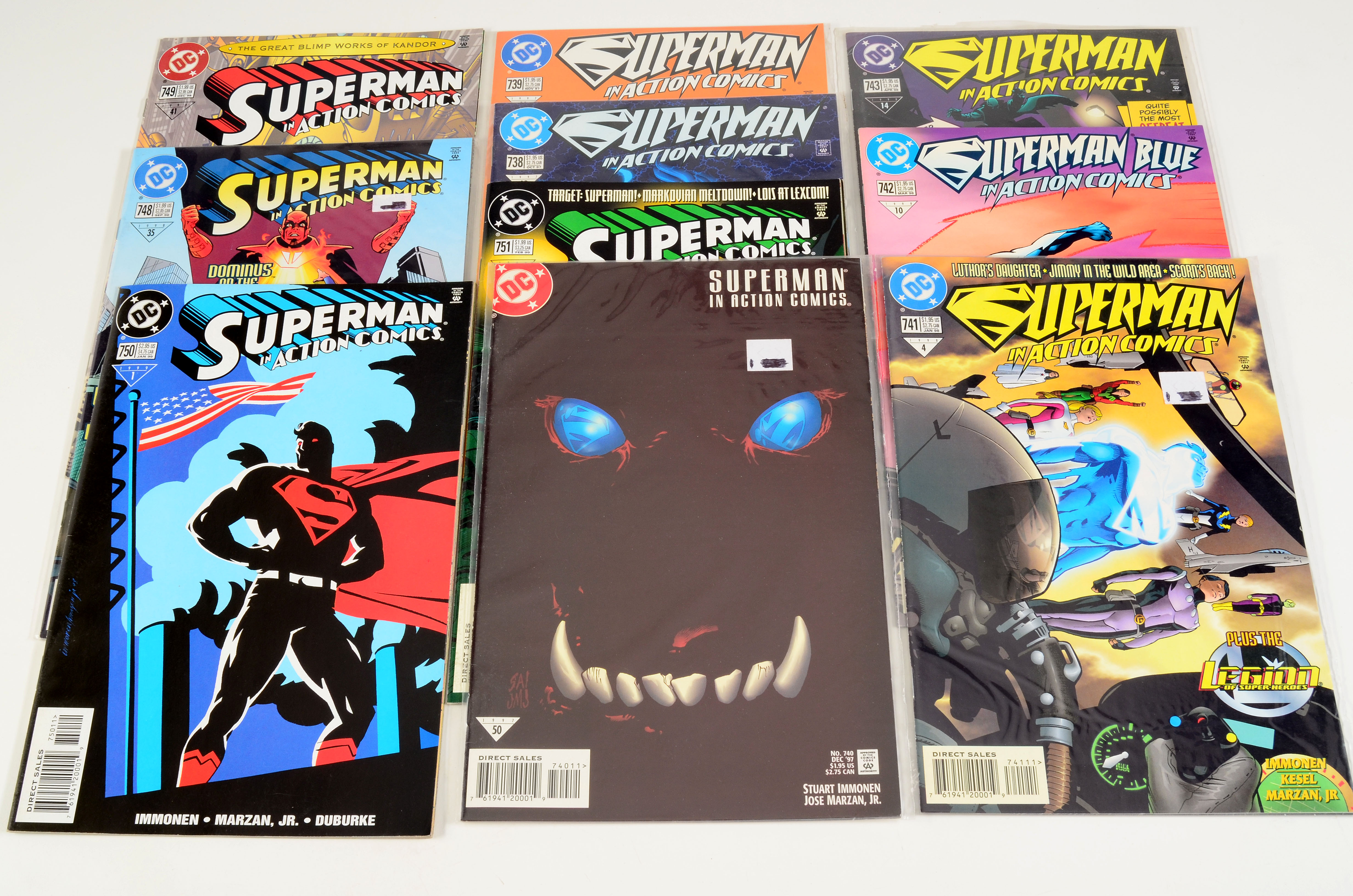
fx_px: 1463
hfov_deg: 49.6
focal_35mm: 39
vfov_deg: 34.1
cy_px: 448
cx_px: 676
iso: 200
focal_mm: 26
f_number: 14
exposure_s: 1/160
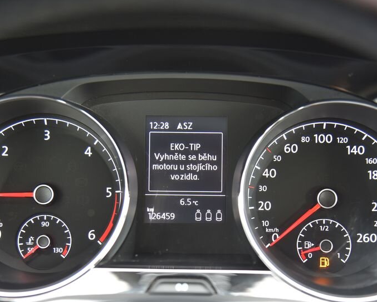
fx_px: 792
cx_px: 195
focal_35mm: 71
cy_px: 185
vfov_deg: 21.5
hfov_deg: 26.8
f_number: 4
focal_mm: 50
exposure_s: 1/30
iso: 500
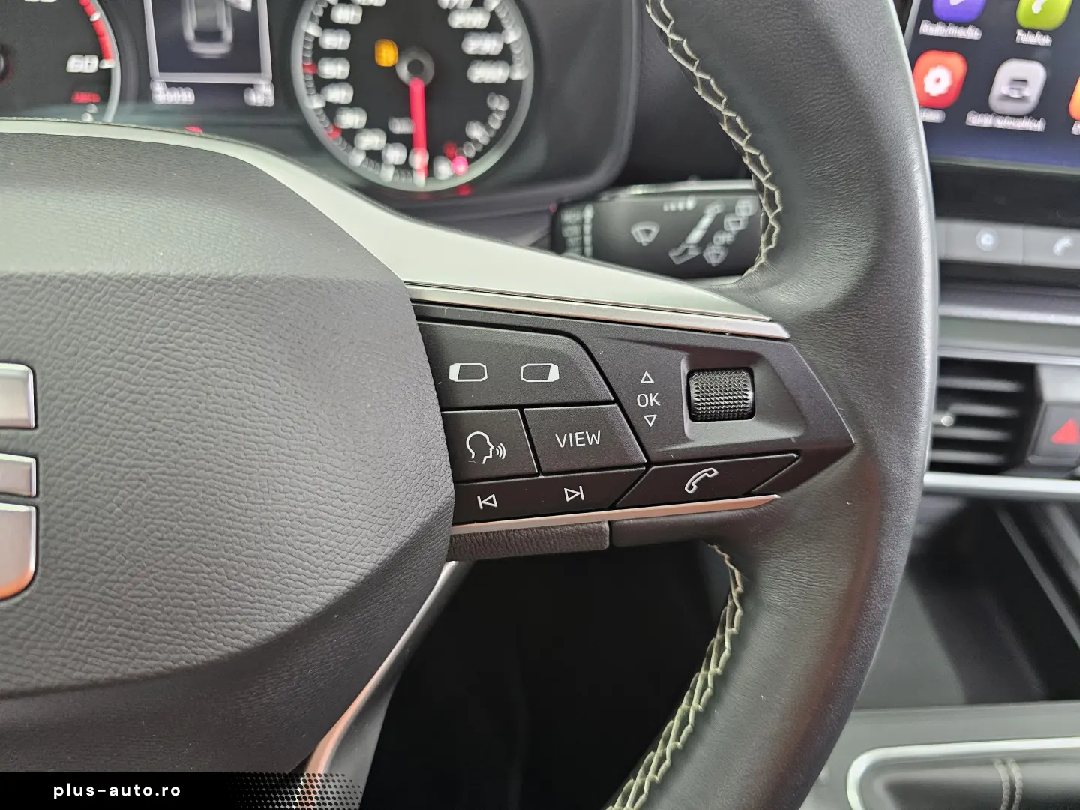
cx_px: 540
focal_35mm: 23
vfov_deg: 58.9
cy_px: 405
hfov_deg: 73.9
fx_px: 718
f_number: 1.7
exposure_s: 1/100
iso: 800
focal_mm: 6.3
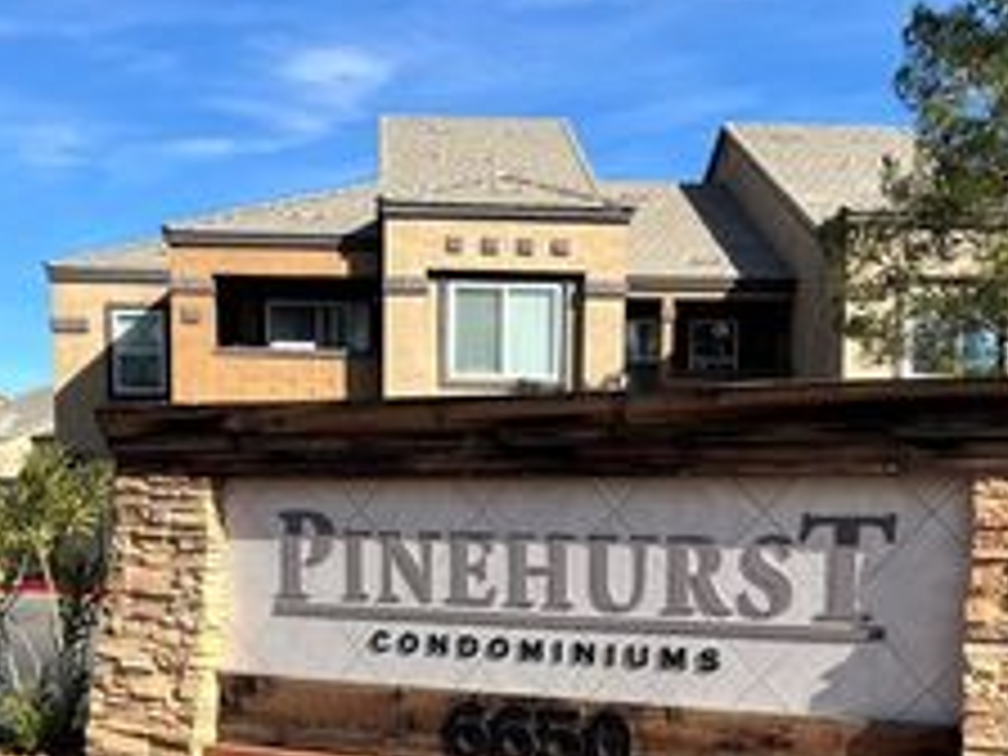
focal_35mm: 58
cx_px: 495
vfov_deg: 24.5
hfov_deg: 33.2
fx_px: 1689
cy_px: 673
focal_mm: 5.7
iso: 50
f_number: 1.5
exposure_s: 1/2695
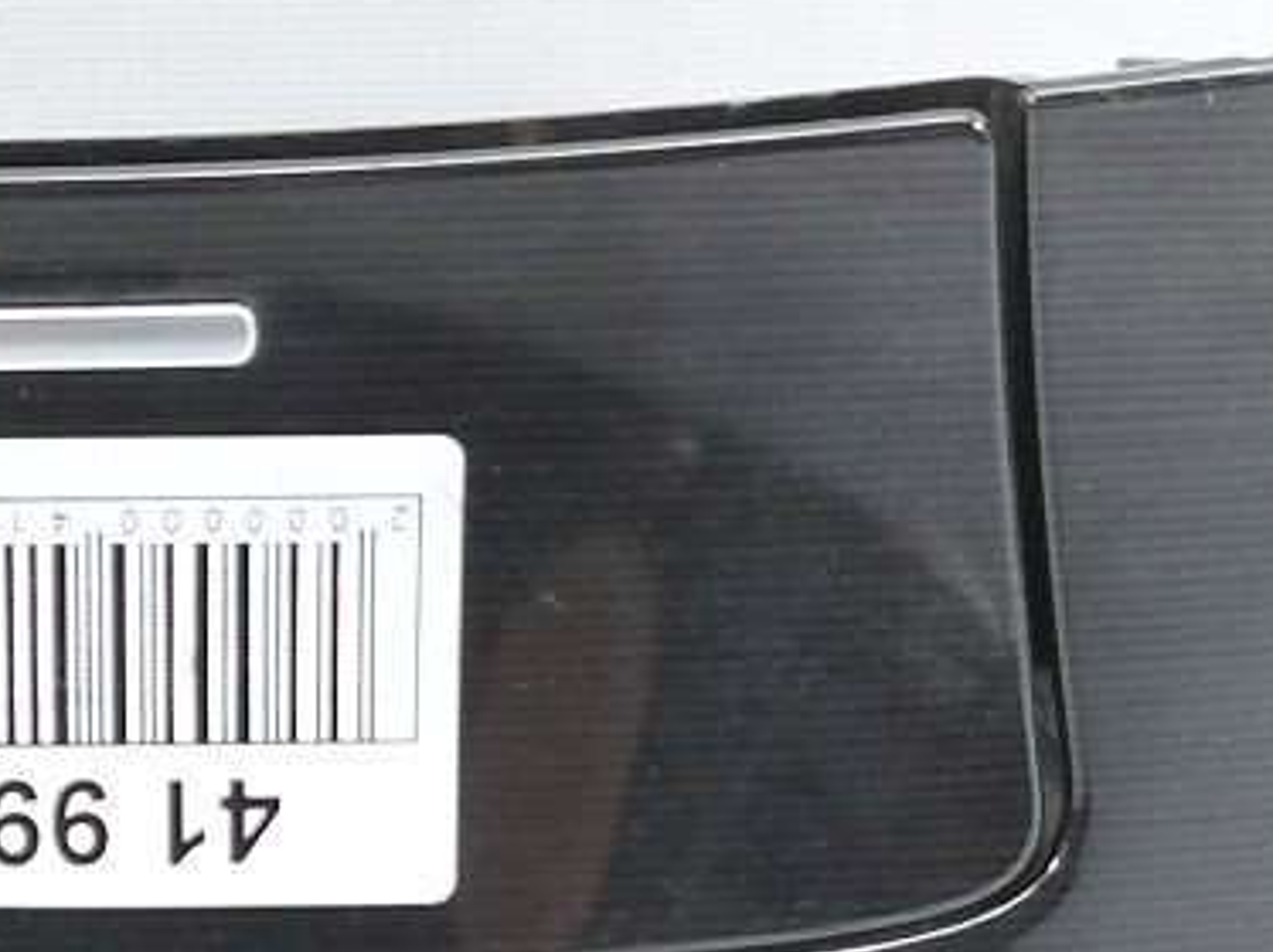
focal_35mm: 89
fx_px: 3271
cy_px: 765
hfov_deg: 21.3
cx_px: 29
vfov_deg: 16.5
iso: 160
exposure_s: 1/50
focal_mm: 5.23
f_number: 1.8
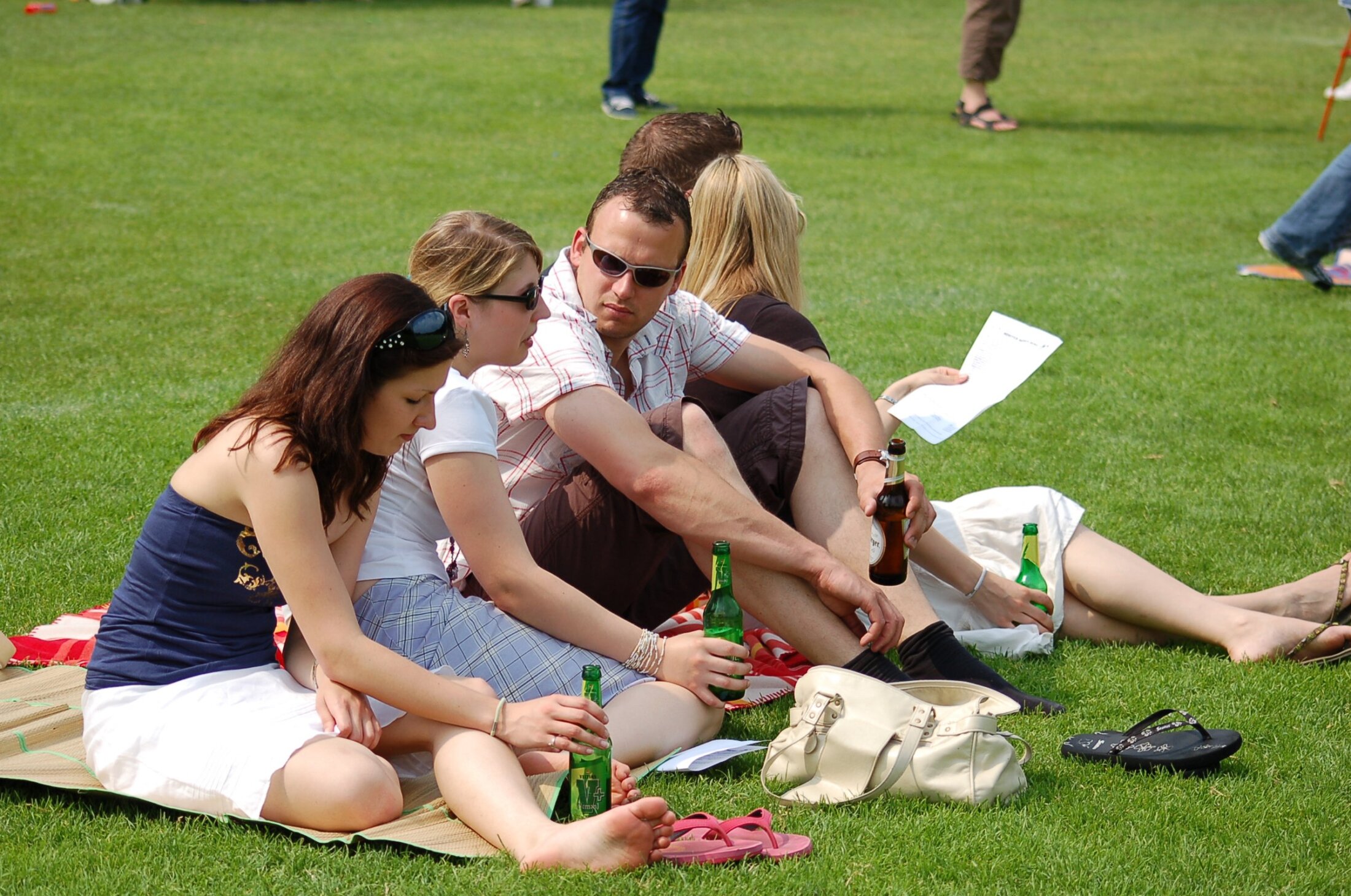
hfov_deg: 19.5
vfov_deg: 13.0
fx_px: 3933
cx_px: 676
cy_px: 448
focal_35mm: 105
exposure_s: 1/1250
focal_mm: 70
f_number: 5
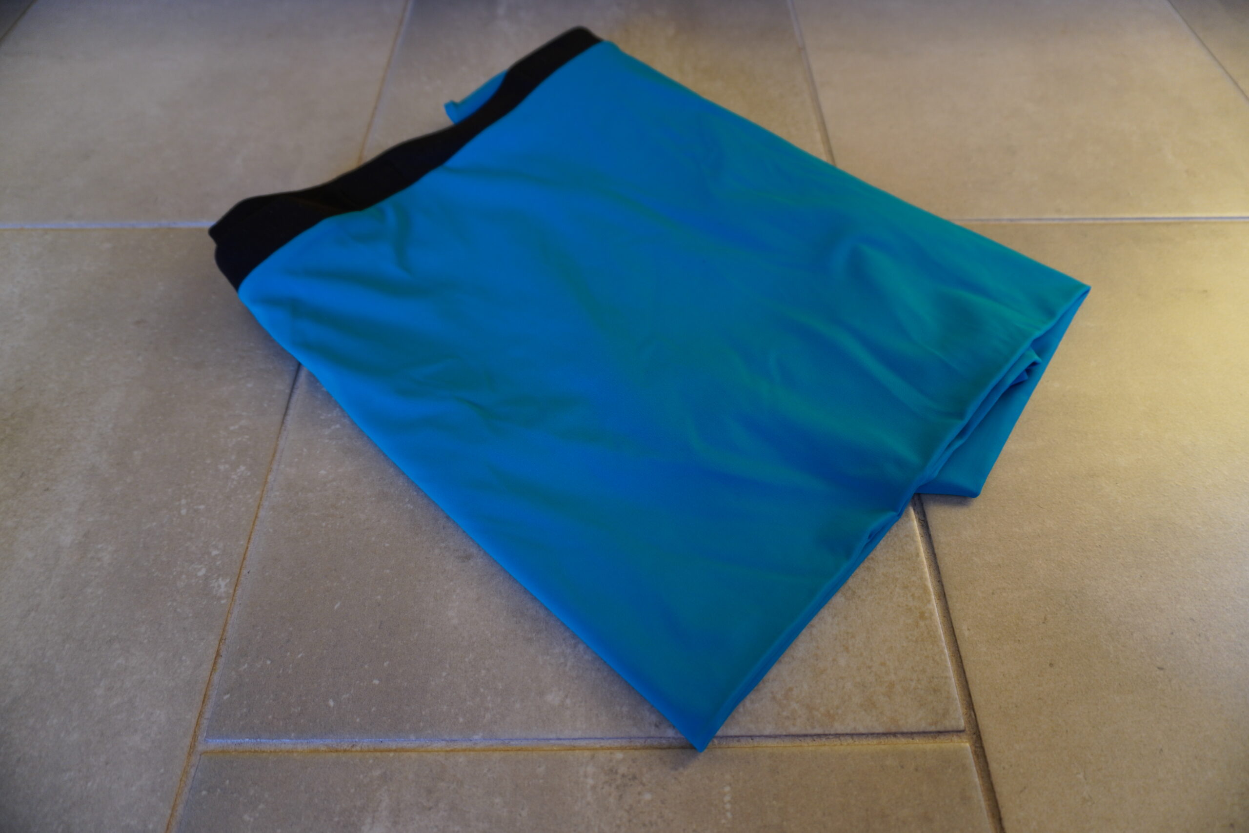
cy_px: 416
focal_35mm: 24
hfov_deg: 73.7
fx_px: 833
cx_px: 624
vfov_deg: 53.1
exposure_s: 1/30
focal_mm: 16
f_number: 3.5
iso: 160
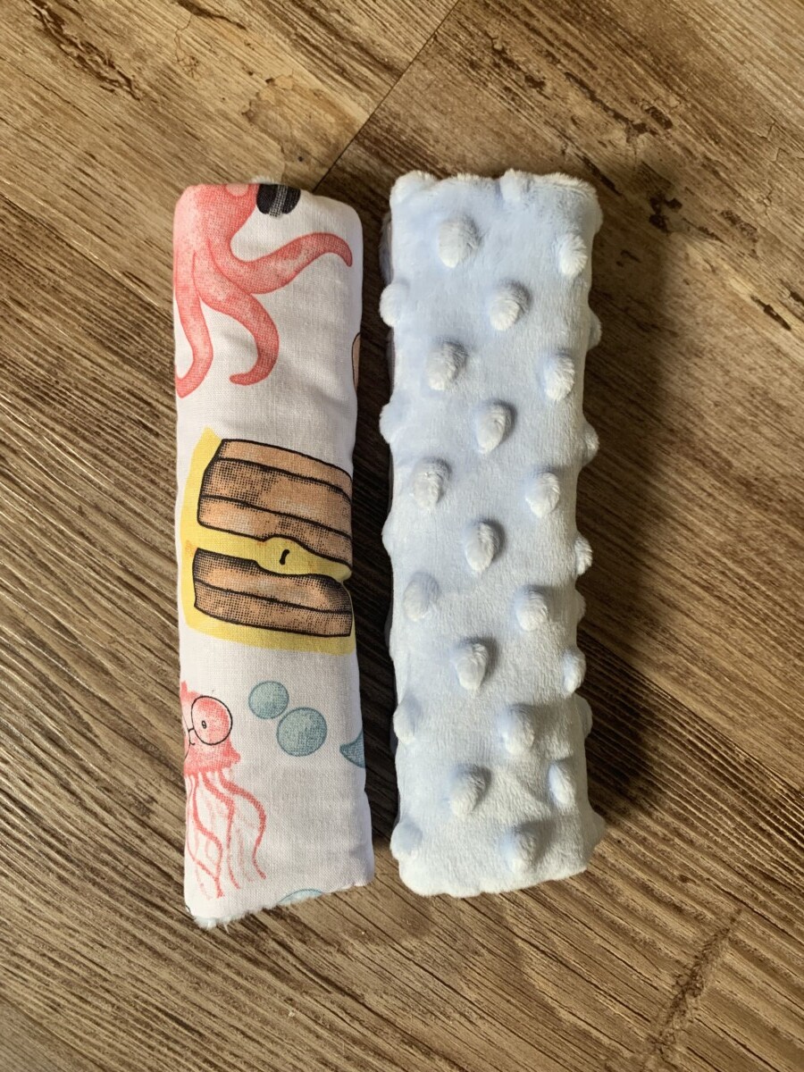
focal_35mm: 26
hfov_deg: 53.1
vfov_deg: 67.3
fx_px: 805
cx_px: 402
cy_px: 536
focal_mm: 4.25
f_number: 1.8
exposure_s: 1/60
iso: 100
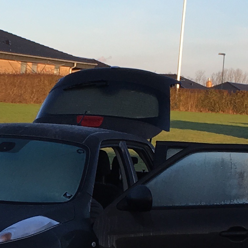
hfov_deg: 12.6
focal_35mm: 136
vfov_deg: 12.7
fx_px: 1102
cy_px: 217
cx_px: -20
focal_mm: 4.15
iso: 25
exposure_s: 1/409
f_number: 2.2
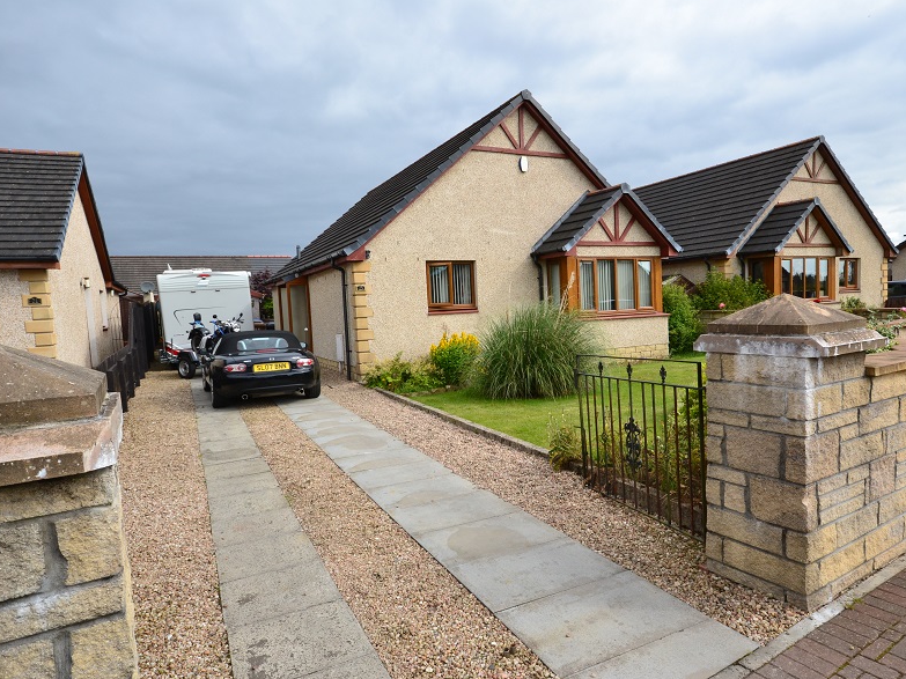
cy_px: 346
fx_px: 564
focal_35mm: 22
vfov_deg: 62.1
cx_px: 508
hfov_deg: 77.2
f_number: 10
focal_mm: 13
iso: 400
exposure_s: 1/320
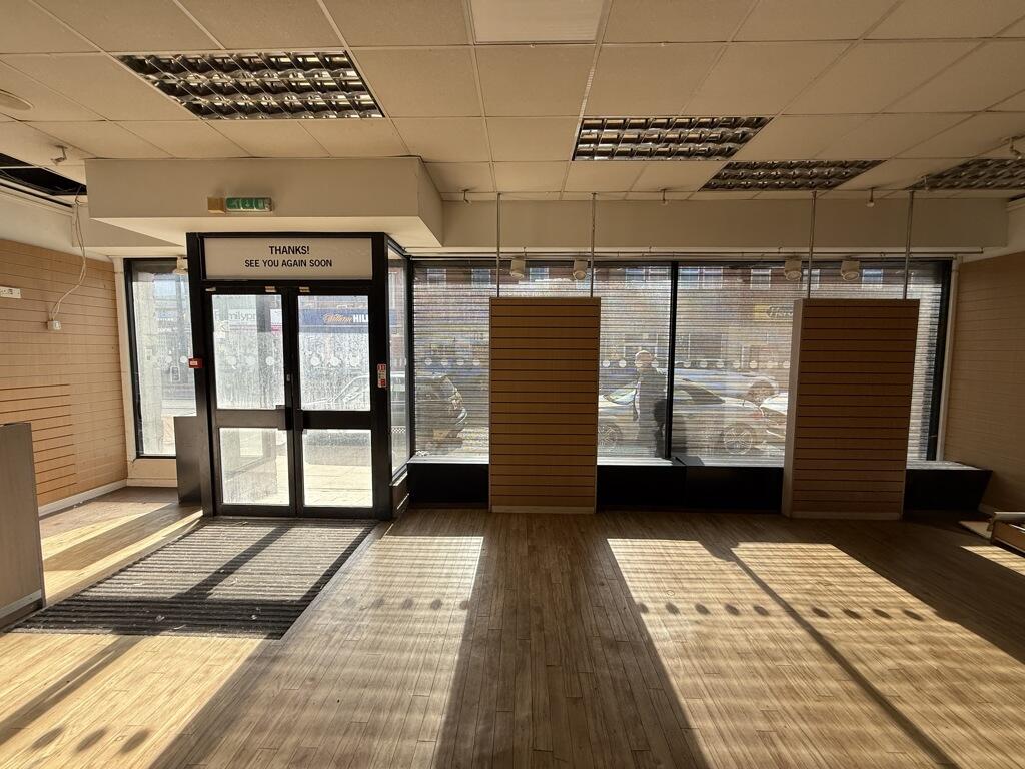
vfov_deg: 85.7
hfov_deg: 102.1
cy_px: 384
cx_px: 512
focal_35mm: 14
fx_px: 415
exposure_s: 1/207
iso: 64
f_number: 2.2
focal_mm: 2.22
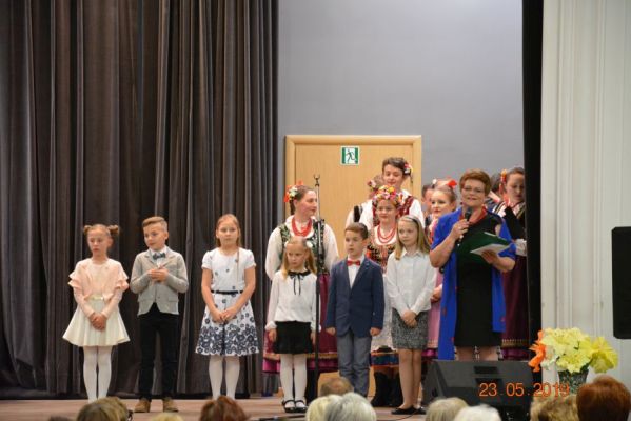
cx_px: 316
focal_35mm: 158
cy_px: 210
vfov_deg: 8.7
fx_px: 2762
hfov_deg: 13.0
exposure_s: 1/25
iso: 3200
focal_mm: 105
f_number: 5.6
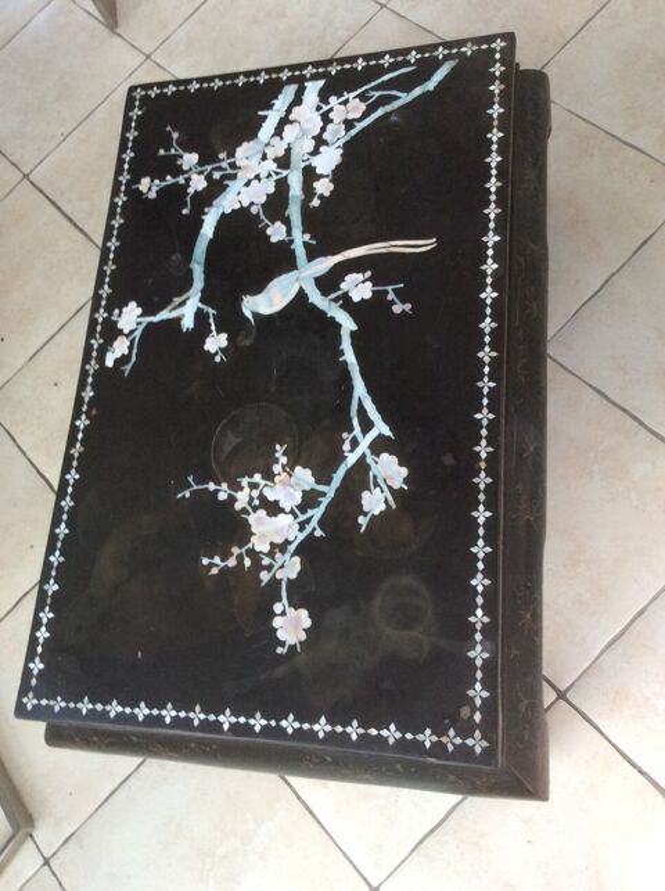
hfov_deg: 44.0
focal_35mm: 32
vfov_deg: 56.9
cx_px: 332
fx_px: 822
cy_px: 446
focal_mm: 3.3
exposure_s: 1/25
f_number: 2.4
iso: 80
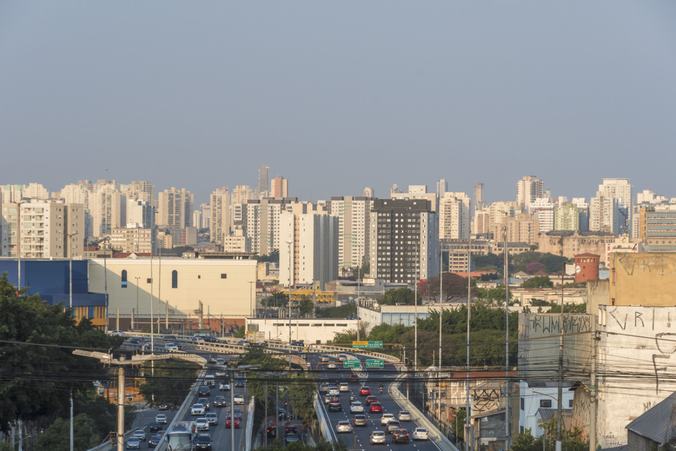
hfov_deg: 14.4
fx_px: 2676
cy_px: 226
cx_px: 338
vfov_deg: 9.6
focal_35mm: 142
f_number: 9
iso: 160
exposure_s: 1/250
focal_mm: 95
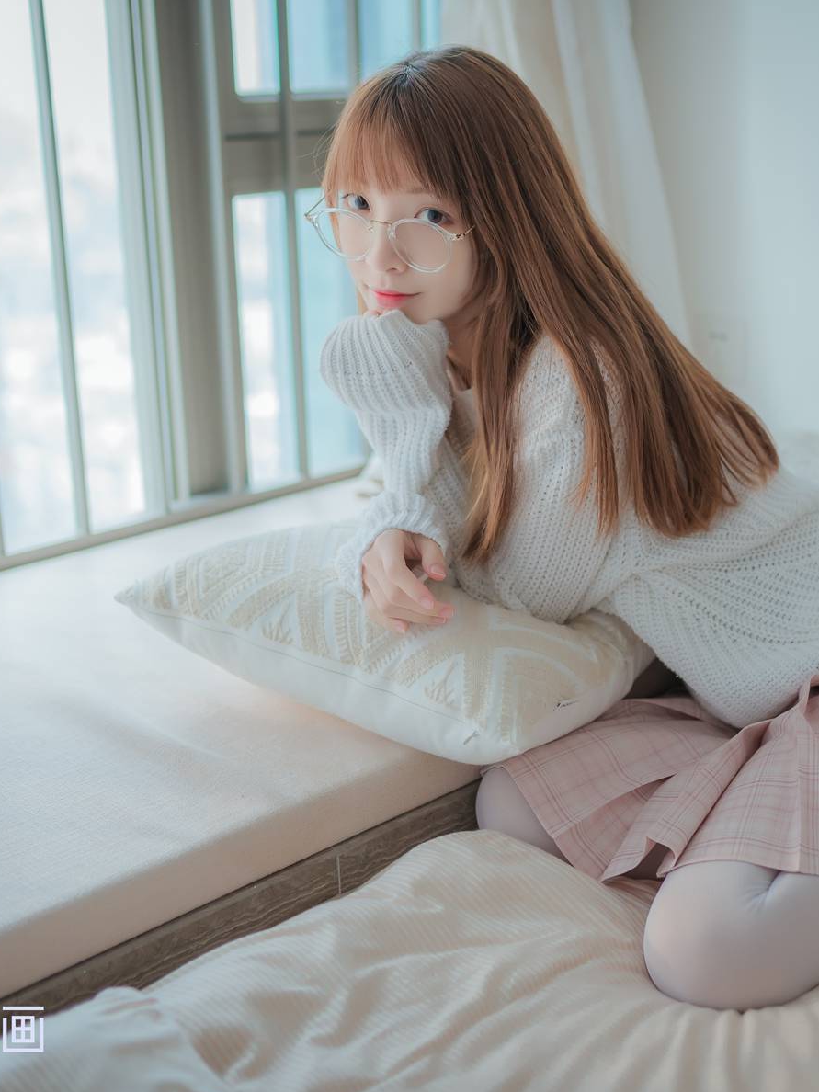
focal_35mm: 51
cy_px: 550
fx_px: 1609
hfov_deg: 28.3
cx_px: 579
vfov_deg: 37.5
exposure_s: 1/160
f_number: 1.8
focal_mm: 35
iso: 1000
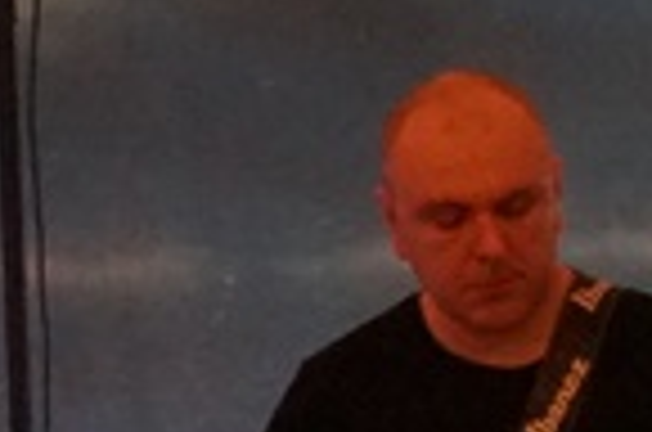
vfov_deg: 2.6
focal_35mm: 529
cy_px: 824
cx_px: -1282
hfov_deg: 3.8
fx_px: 9560
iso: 6400
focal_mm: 50
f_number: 9
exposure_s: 1/100
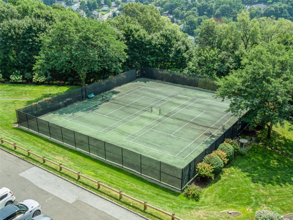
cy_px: 110
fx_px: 305
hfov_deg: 51.4
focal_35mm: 36
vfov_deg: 39.7
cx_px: 146
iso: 200
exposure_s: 1/200
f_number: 8
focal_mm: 18
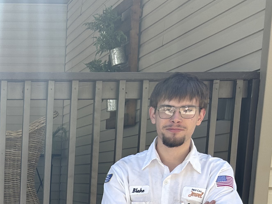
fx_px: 621
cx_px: -69
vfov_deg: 17.4
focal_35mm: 79
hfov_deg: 22.4
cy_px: 276
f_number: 1.5
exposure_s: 1/718
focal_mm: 5.7
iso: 50
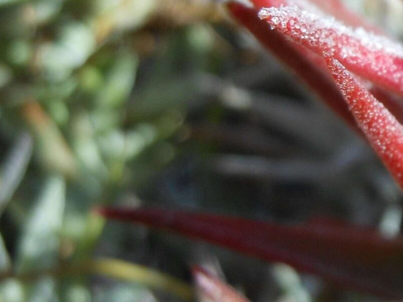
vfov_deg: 14.1
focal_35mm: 105
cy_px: 102
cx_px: 593
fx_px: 1222
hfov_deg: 17.0
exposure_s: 1/200
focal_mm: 5.9
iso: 80
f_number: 4
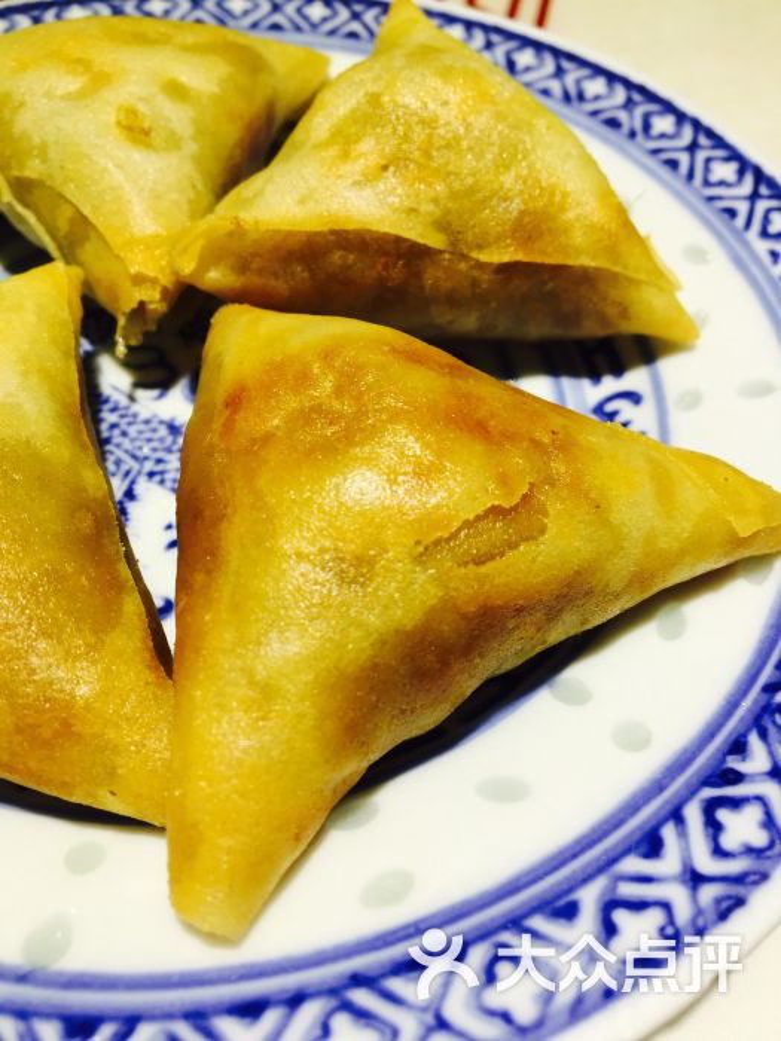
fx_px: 872
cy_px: 520
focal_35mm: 29
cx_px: 390
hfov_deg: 48.2
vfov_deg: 61.7
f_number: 2.2
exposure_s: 1/100
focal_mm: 4.15
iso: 40
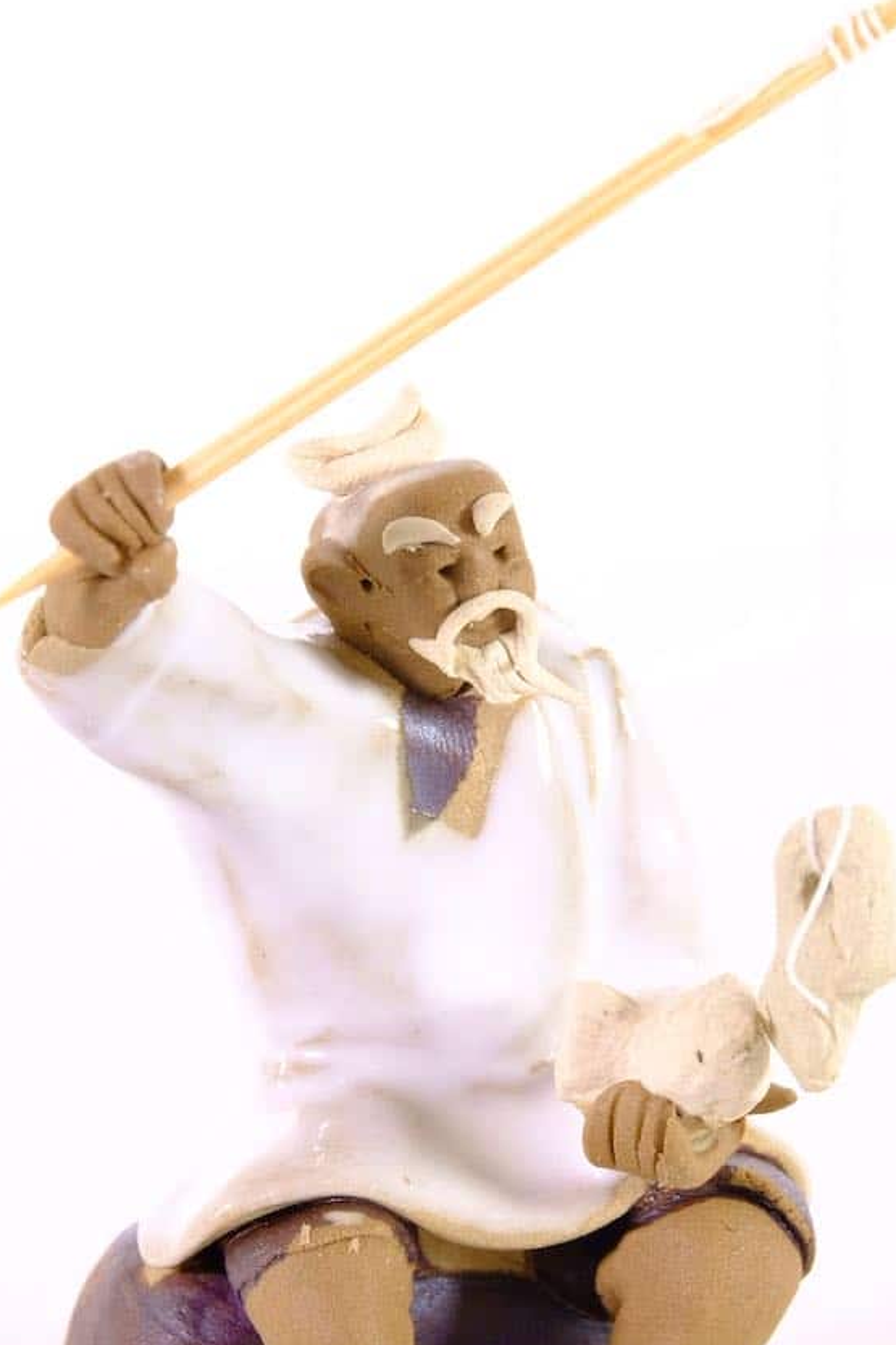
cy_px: 869
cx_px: 530
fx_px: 17627
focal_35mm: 472
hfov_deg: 2.9
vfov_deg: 4.4
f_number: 11
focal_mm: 204.6
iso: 800
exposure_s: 1/25
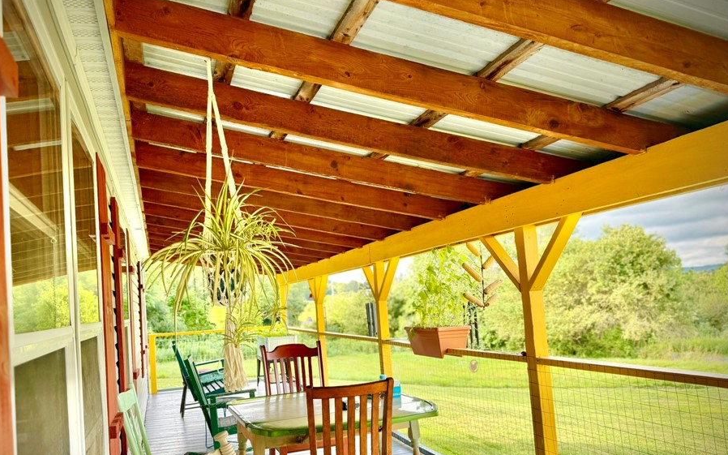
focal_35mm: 29
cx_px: 335
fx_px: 575
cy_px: 270
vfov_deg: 43.0
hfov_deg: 64.5
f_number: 1.78
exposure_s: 1/204
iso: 64
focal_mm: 6.76
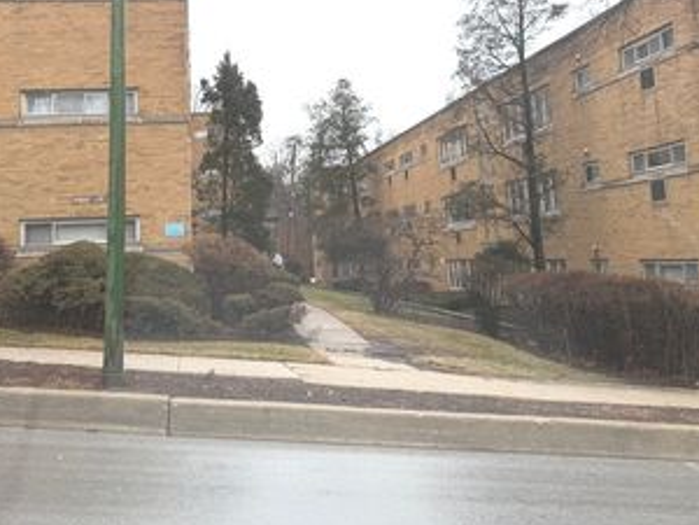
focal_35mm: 40
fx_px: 808
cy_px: 132
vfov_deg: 35.2
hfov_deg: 46.1
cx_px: 238
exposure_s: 1/1337
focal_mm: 6.76
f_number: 1.78
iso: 80
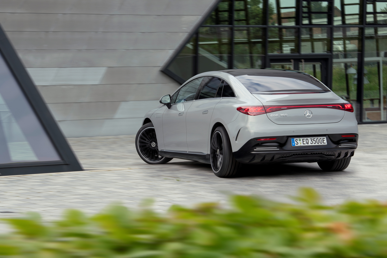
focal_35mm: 111
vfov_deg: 12.3
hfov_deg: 18.4
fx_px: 1193
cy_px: 128
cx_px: 192
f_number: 20
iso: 100
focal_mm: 110
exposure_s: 1/5
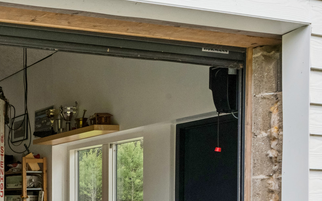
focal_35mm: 59
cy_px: 204
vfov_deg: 21.2
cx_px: -81
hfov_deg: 29.0
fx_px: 518
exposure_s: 1/125
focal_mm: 19
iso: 800
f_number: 11
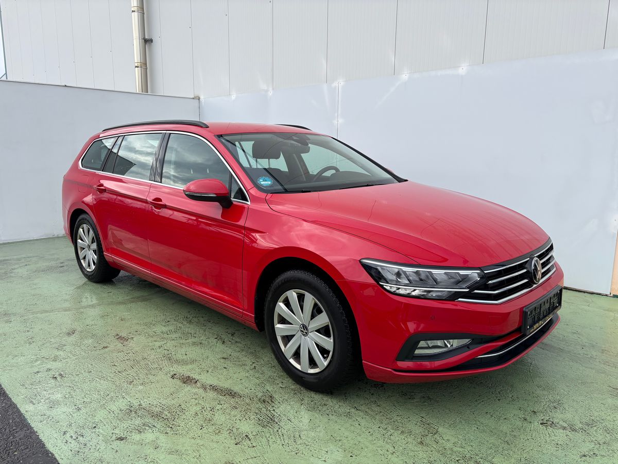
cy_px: 232
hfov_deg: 67.3
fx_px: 464
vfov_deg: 53.1
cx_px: 309
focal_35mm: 26
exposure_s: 1/2012
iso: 50
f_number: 1.6
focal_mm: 5.96
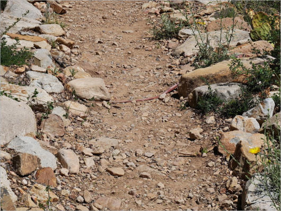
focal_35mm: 120
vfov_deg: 12.4
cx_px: 140
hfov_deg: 16.4
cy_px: 106
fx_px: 975
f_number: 10
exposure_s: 1/640
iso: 200
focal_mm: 60
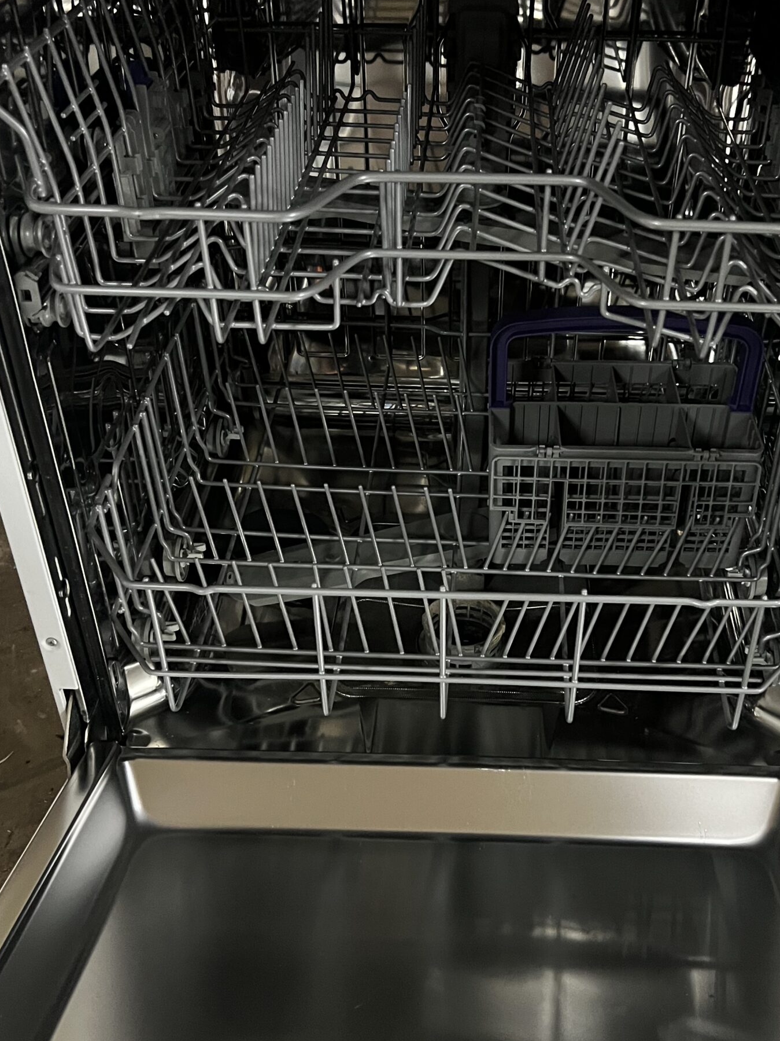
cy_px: 510
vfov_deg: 50.1
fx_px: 1112
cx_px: 476
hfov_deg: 38.5
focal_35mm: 37
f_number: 1.5
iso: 640
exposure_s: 1/30
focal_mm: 5.7
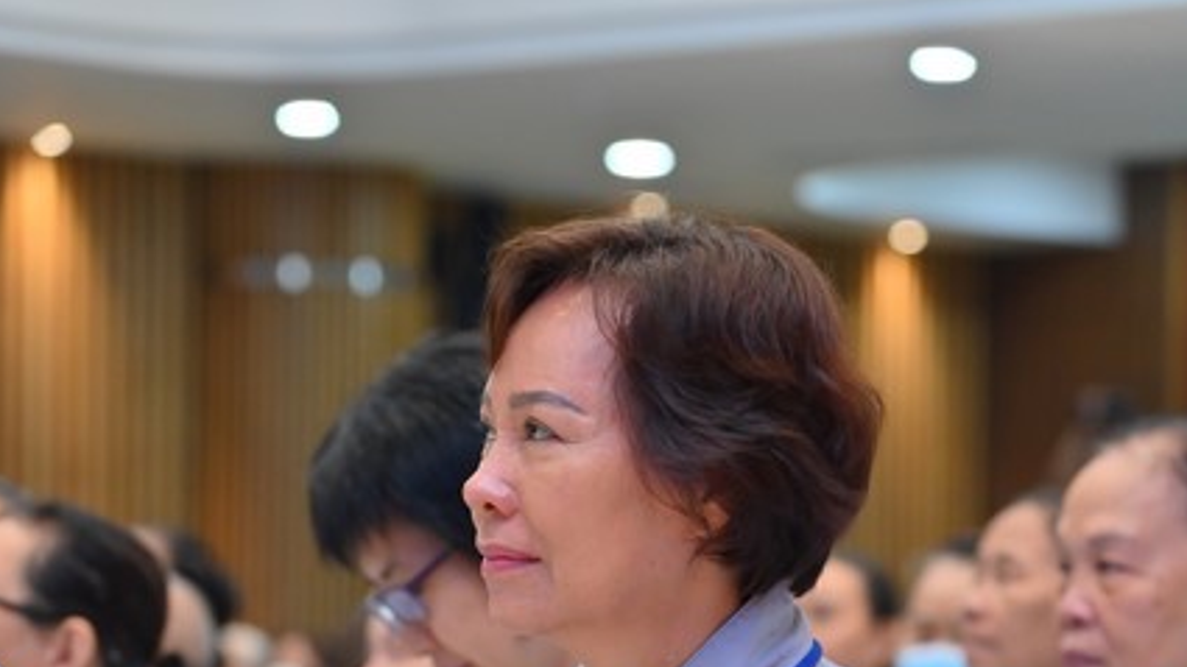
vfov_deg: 6.3
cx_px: 594
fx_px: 6043
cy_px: 887
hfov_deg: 11.2
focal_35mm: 192
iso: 1250
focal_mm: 120
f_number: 5
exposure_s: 1/80
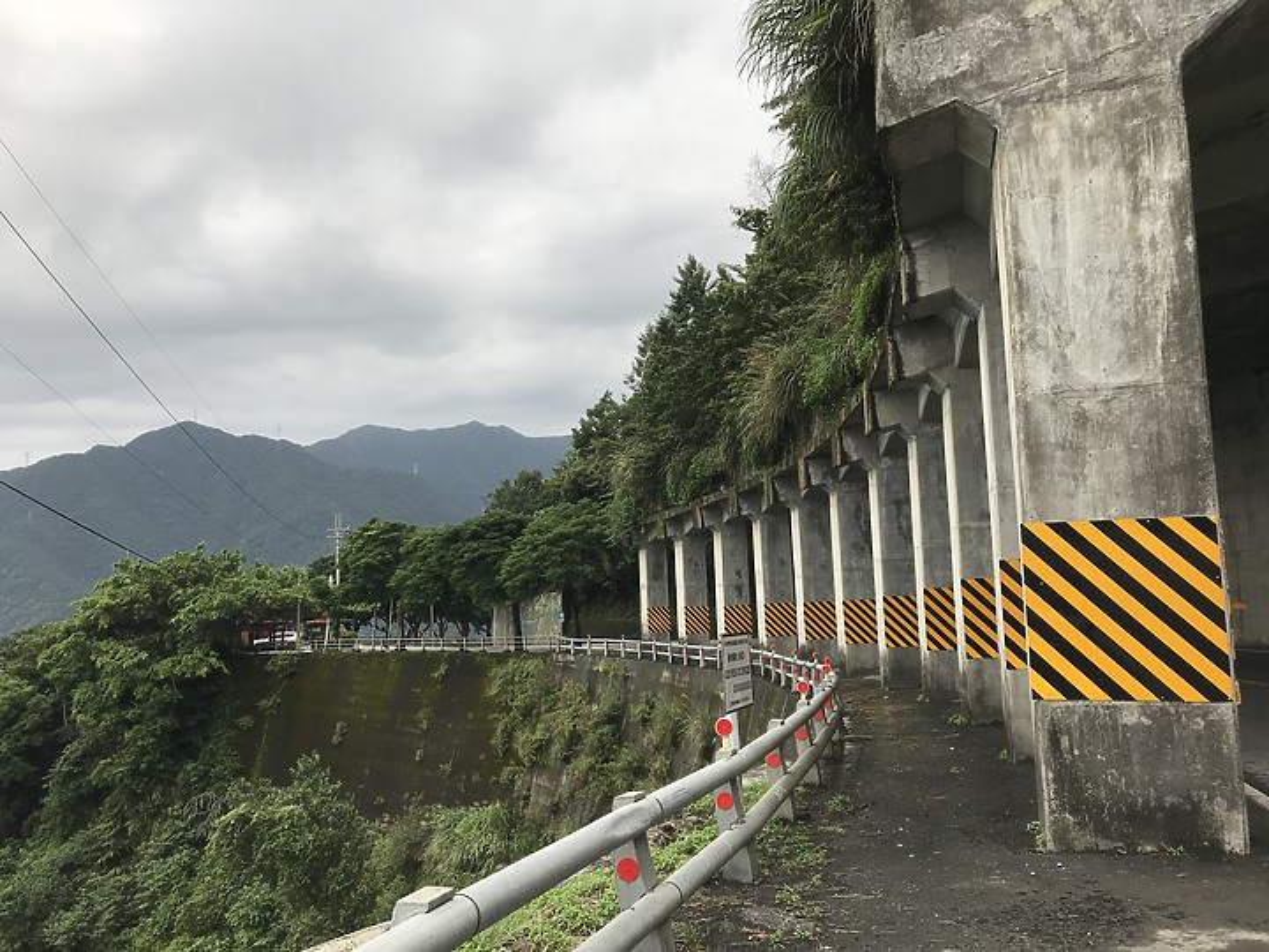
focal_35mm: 28
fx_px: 1026
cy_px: 476
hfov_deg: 63.4
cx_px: 634
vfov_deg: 49.7
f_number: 1.8
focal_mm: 3.99
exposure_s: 1/242
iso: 20
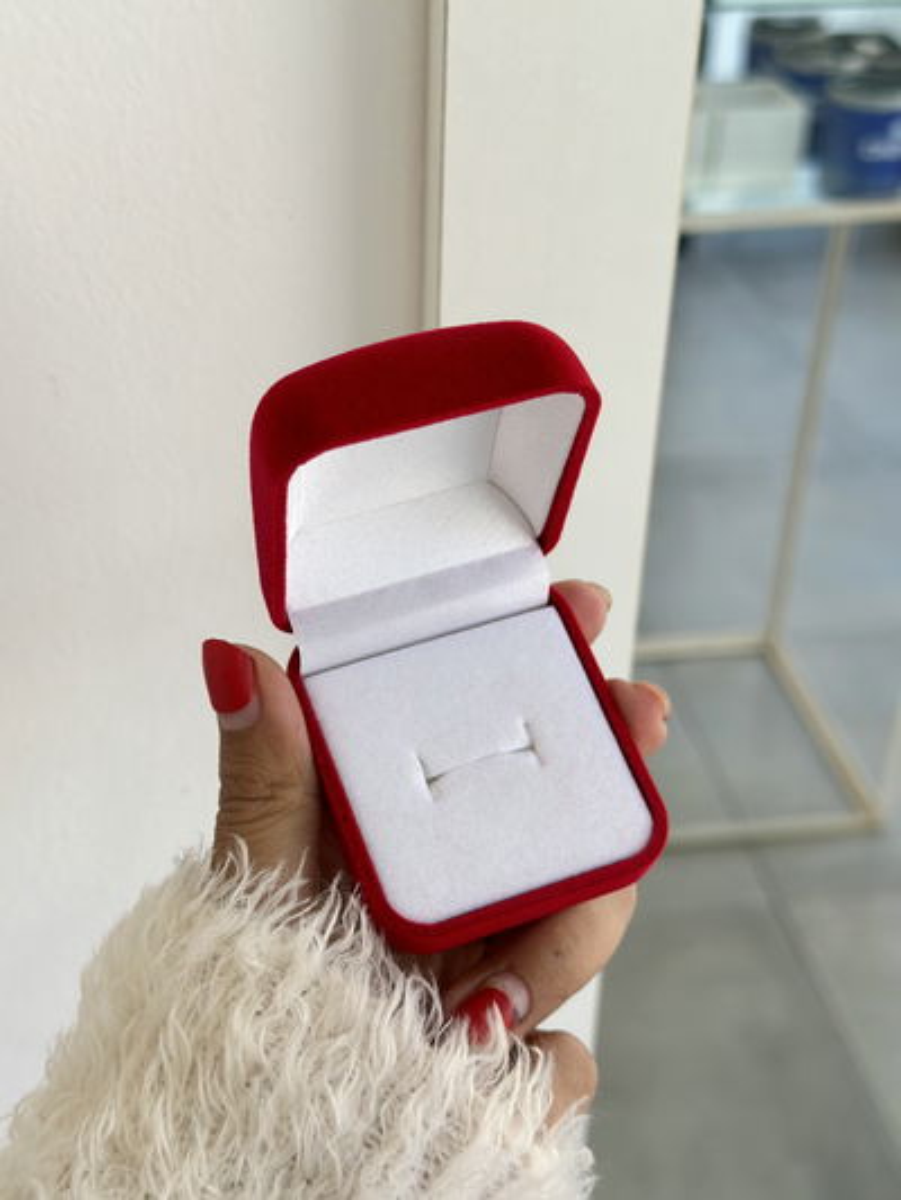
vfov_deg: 39.6
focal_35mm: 48
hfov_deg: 30.3
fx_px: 1665
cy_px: 600
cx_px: 450
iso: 100
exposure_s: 1/171
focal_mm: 6.86
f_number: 1.78
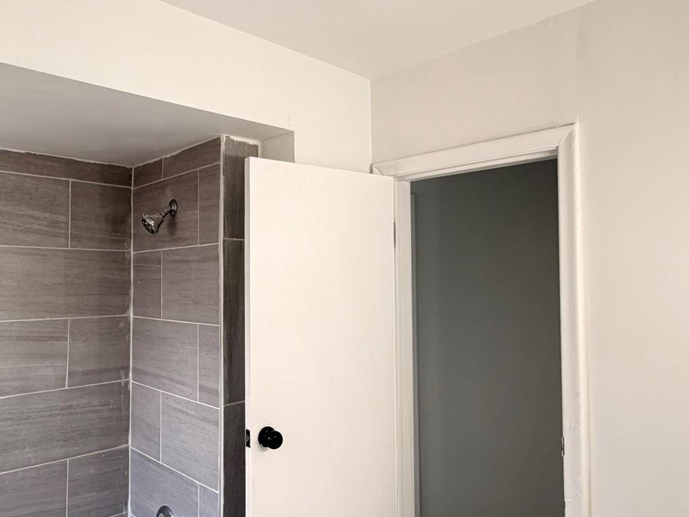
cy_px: 255
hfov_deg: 63.1
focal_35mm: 28
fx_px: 557
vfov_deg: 49.7
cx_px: 293
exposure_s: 1/120
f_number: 2.2
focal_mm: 2.22
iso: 320
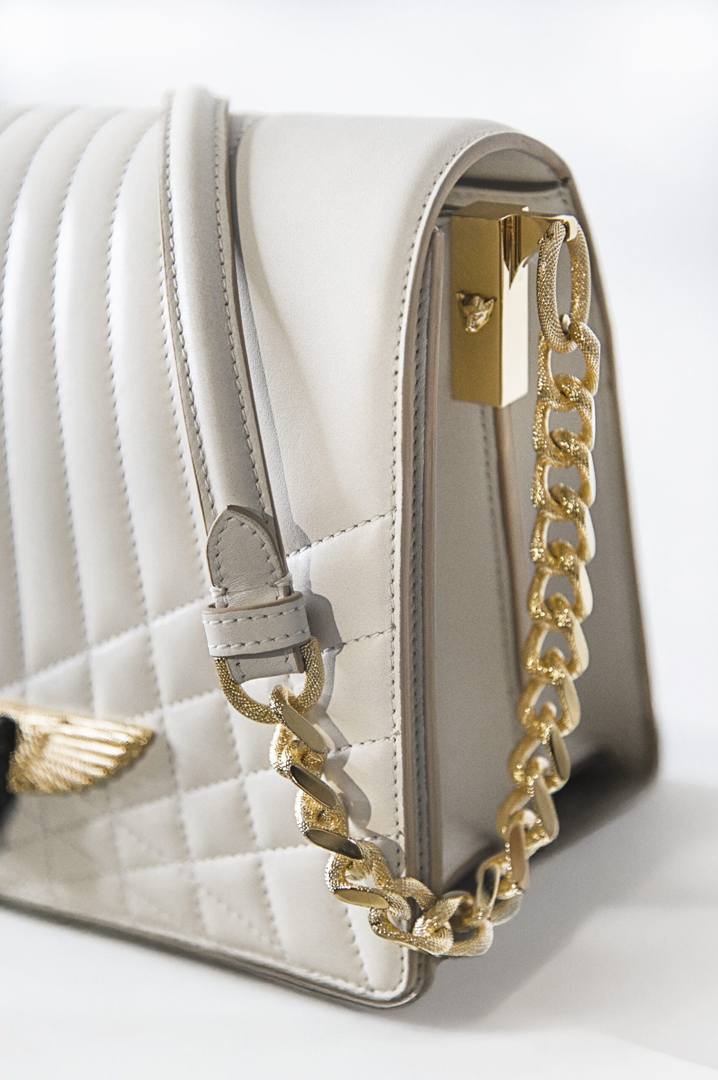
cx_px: 359
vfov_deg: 23.7
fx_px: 2576
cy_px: 540
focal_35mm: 86
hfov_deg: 15.9
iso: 1000
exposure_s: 1/100
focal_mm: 86
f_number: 4
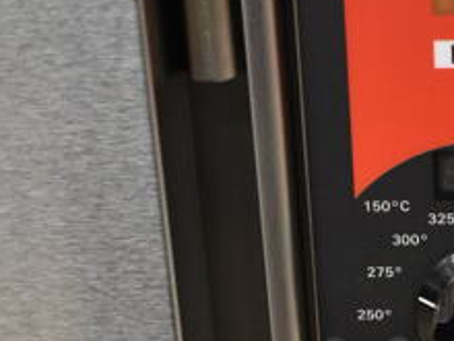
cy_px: 433
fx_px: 1416
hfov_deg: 17.7
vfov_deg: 13.3
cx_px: 462
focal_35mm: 108
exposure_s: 1/30
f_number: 3.5
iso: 1250
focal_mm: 18
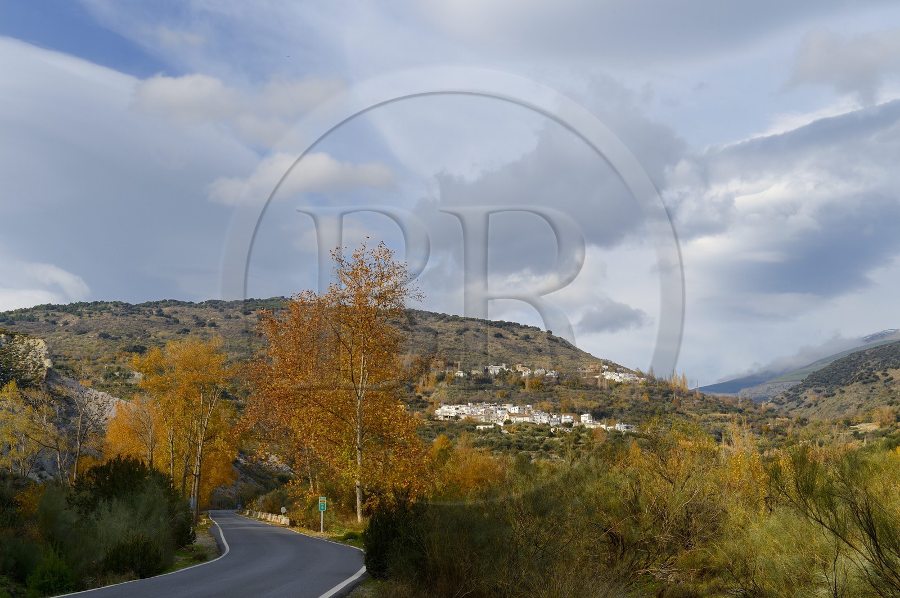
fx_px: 1449
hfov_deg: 34.5
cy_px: 299
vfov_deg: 23.3
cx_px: 450
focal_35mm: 58
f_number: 11
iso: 200
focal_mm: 58
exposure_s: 1/250
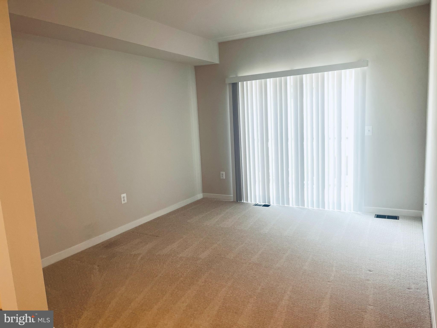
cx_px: 218
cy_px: 164
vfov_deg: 54.9
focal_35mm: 25
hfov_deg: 69.4
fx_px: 316
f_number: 1.6
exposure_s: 1/120
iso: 80
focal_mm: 5.1
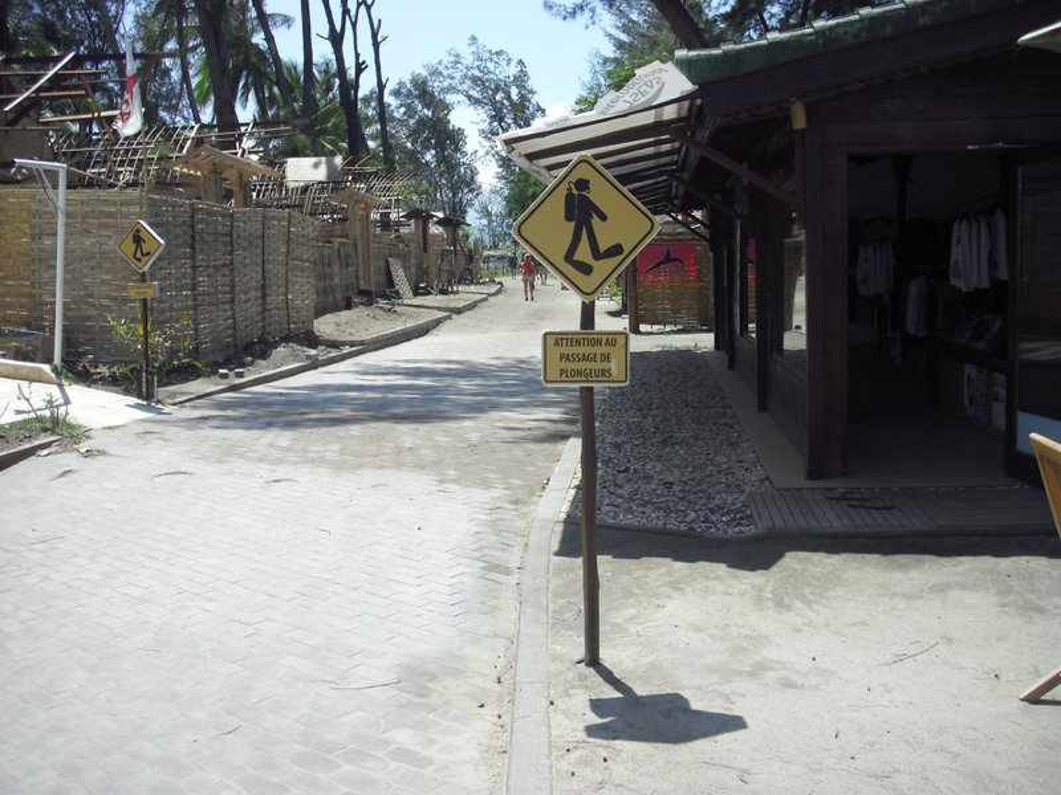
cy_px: 398
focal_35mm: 38
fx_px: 1165
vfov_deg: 37.7
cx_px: 530
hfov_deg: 49.0
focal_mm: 6.2
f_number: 8
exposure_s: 1/200
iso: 100
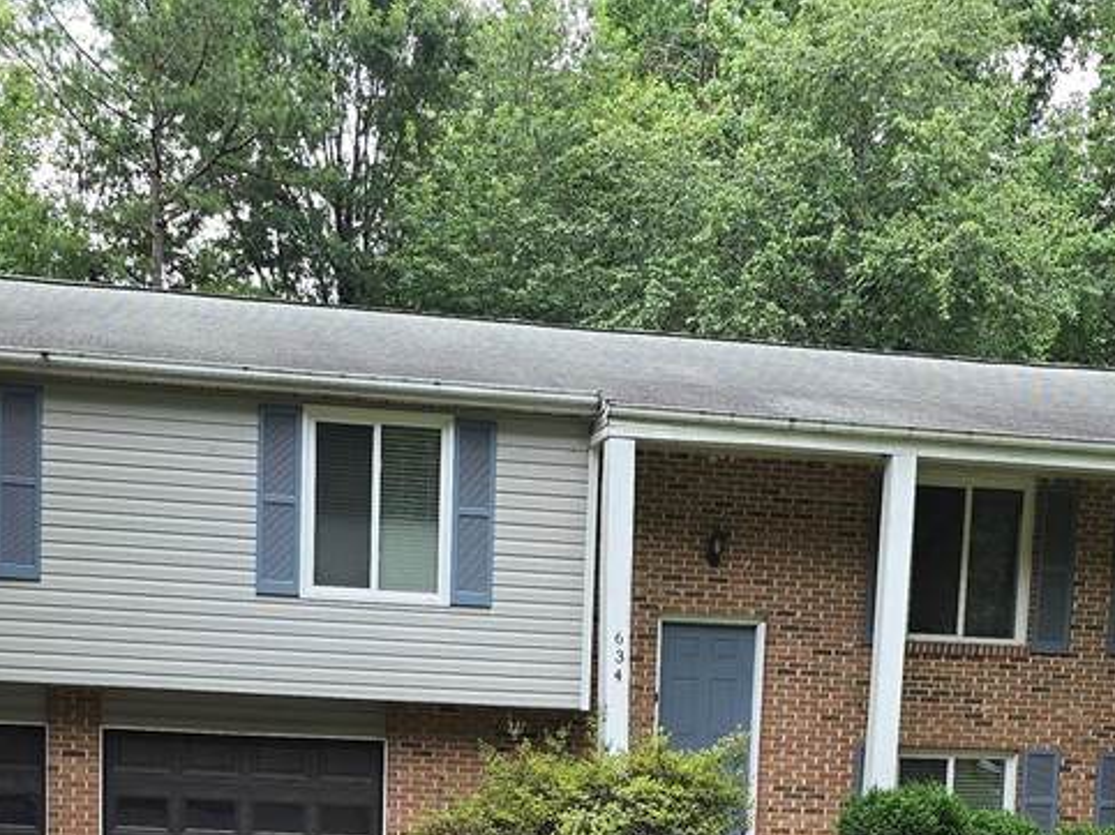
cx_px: 533
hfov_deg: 31.7
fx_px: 1964
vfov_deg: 22.4
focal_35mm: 61
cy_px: 957
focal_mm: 6.3
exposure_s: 1/128
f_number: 1.7
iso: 12
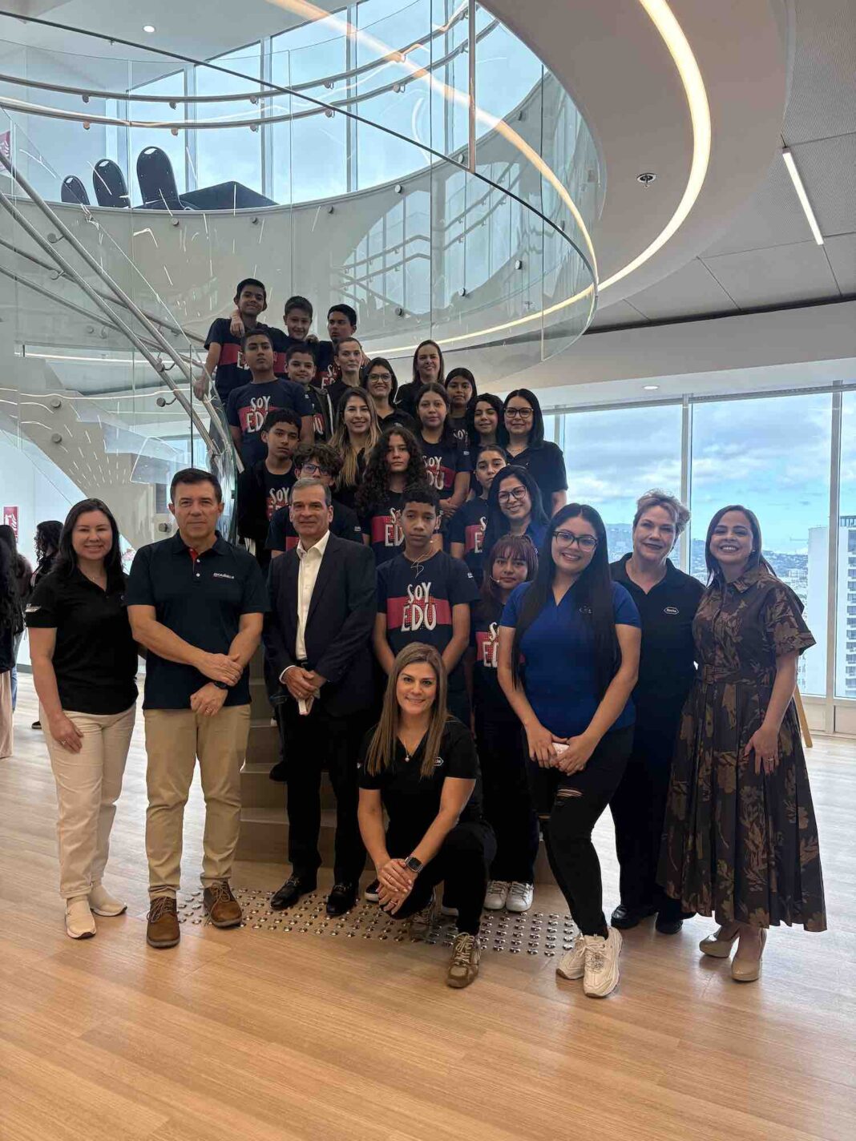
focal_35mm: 26
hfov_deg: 53.1
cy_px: 570
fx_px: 857
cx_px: 428
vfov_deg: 67.3
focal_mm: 5.96
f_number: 1.6
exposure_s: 1/300
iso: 200
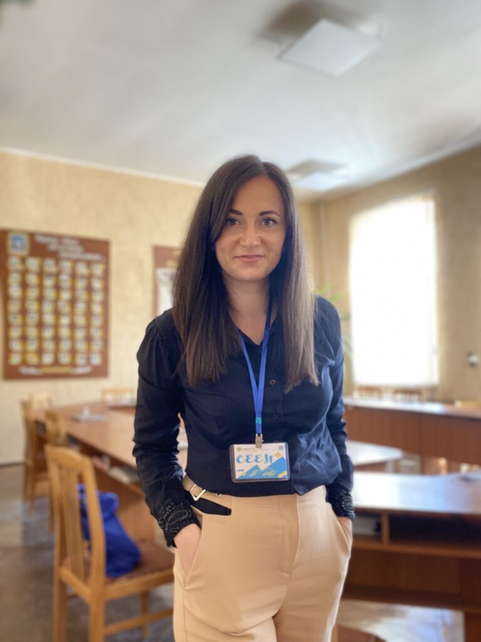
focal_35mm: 30
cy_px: 321
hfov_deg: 46.8
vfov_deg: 60.0
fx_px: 556
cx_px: 240
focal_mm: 2.71
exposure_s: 1/60
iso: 200
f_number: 2.2
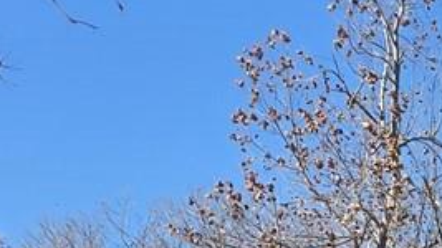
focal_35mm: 192
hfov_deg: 8.9
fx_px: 2250
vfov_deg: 5.7
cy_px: 871
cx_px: 1364
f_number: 1.7
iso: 12
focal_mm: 6.3
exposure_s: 1/641
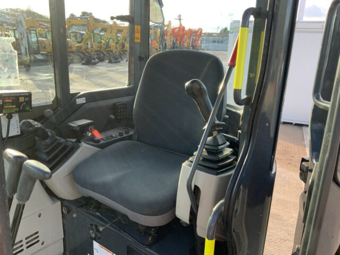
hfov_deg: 61.7
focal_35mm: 29
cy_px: 128
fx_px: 285
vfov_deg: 48.2
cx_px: 170
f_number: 1.8
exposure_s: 1/122
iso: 20
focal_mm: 3
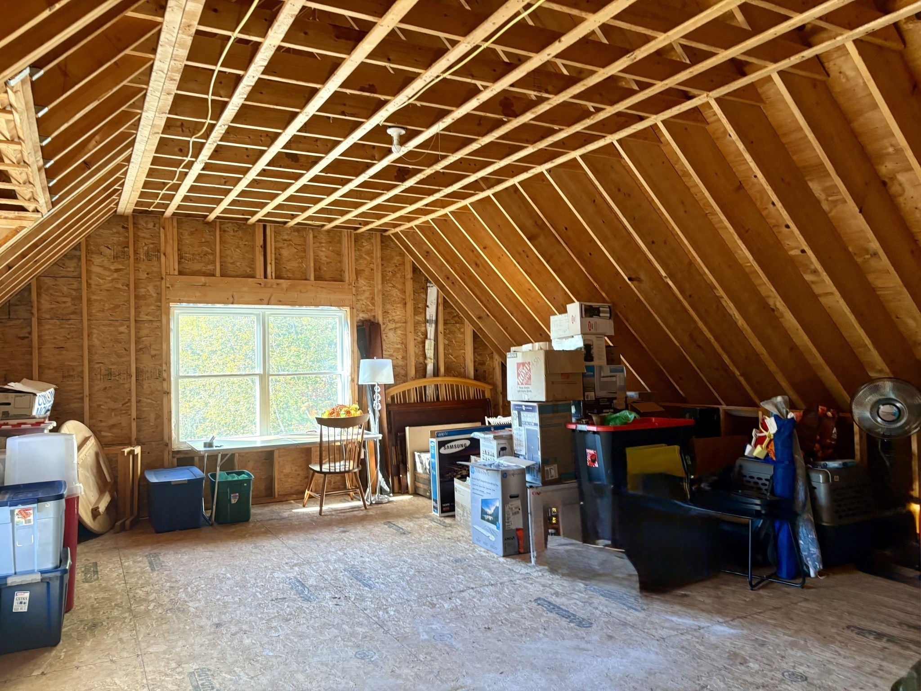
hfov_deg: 67.3
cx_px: 460
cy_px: 346
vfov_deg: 53.1
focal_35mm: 26
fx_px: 692
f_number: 1.6
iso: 160
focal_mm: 5.96
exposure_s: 1/60
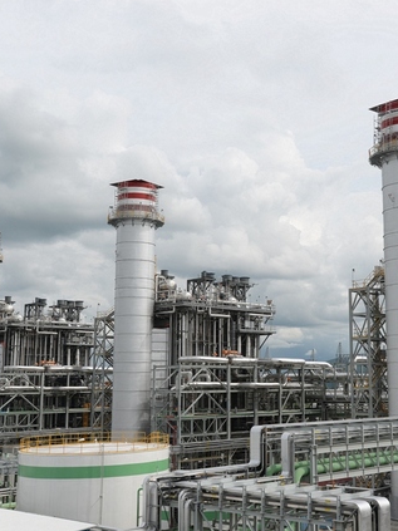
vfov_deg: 37.5
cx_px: 298
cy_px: 267
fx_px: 782
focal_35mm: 51
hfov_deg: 28.1
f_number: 10
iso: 100
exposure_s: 1/250
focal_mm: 35
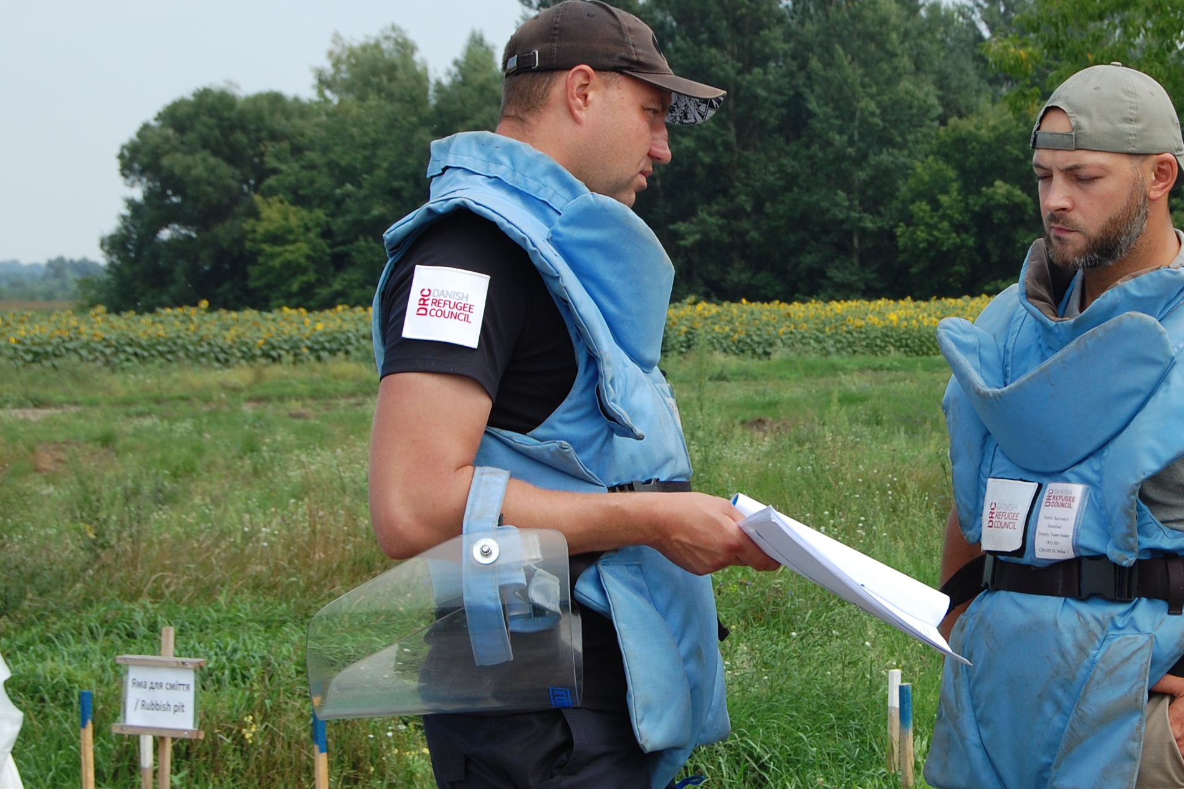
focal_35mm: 107
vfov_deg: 12.8
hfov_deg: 19.0
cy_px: 343
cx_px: 844
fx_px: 3511
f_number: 8
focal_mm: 45
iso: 200
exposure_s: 1/250
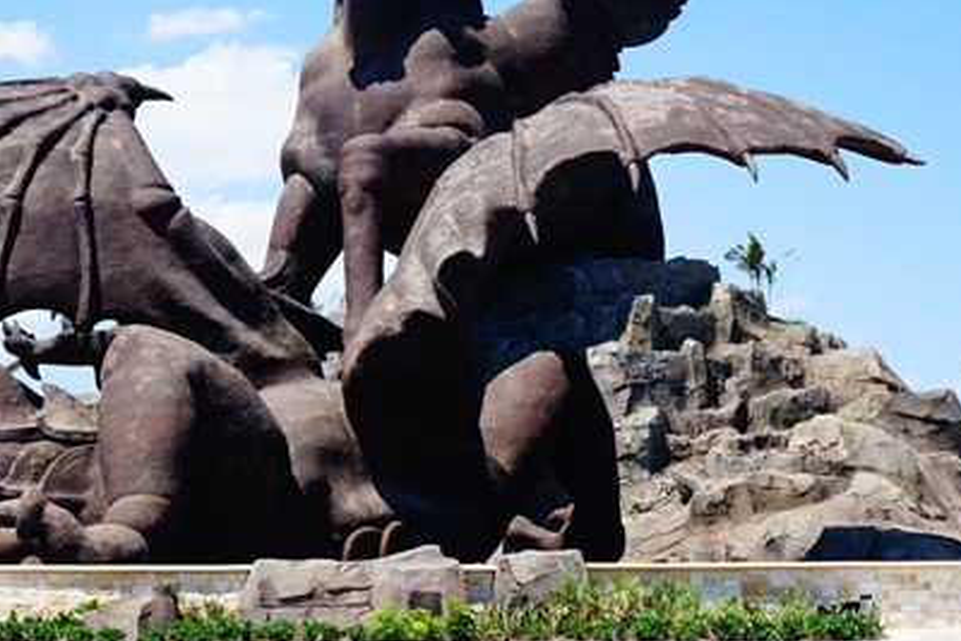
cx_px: 420
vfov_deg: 18.7
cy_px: 98
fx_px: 1923
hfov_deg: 28.0
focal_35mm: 72
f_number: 5.6
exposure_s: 1/640
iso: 125
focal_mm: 13.1
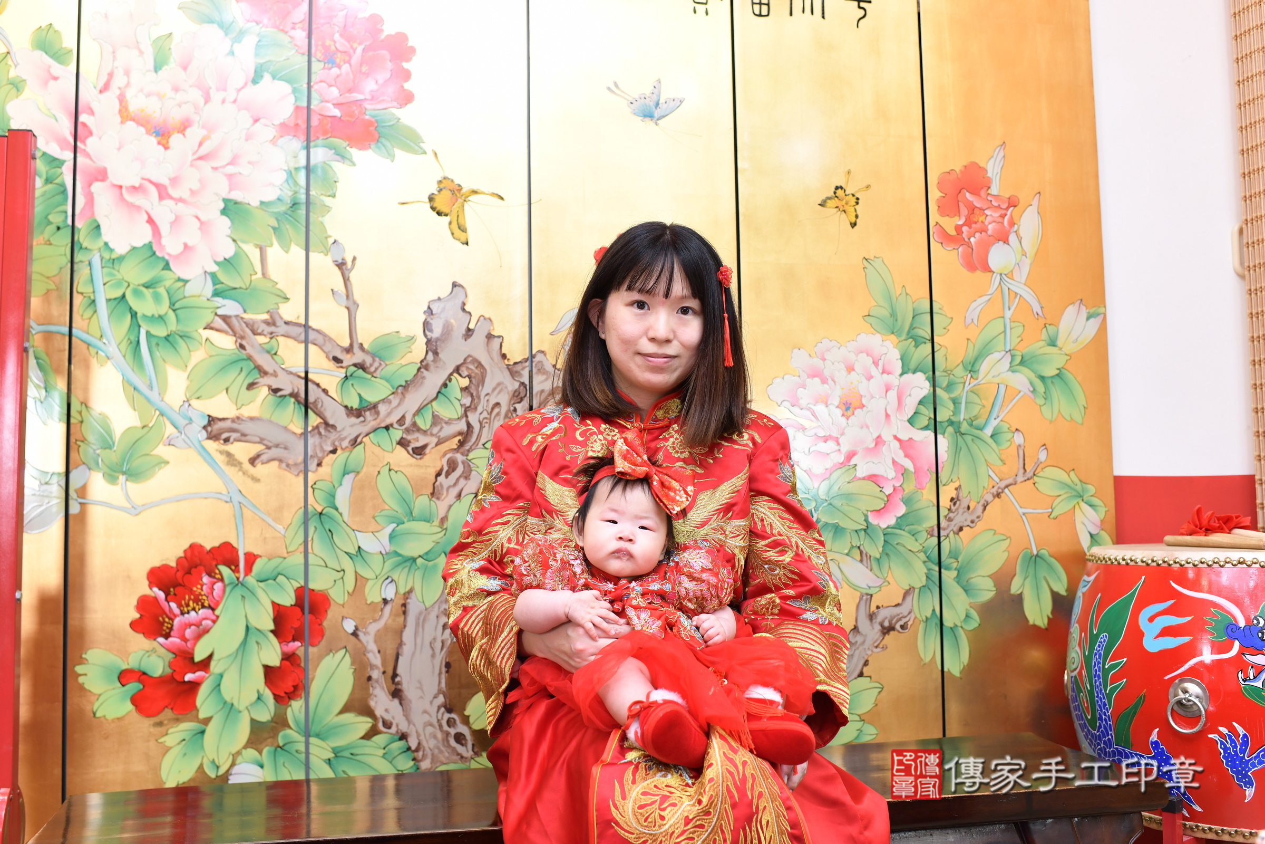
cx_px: 632
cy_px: 422
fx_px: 1230
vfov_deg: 37.9
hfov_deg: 54.4
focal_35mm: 35
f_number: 4.5
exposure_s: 1/200
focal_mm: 35
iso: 1000
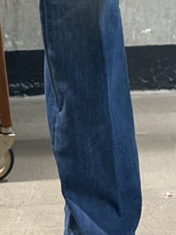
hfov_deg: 5.0
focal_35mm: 297
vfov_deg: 6.3
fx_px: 2013
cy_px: -401
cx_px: 183
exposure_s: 1/100
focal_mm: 6.86
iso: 160
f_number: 1.78
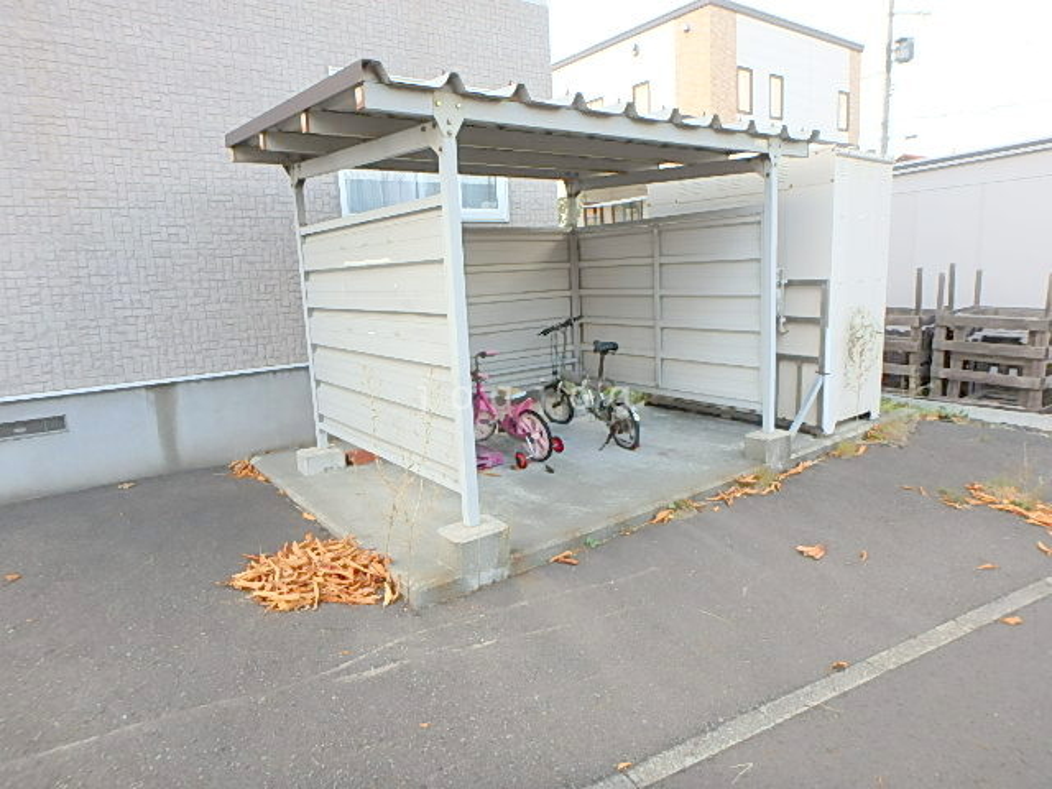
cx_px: 526
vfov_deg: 63.4
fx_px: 638
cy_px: 394
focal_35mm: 21
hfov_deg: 79.0
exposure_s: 1/80
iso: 125
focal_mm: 3.7
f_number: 3.5
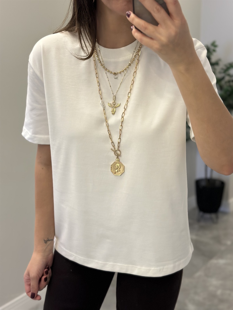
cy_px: 155
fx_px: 431
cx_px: 116
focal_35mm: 48
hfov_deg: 30.3
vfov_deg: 39.7
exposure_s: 1/50
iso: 125
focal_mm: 6.86
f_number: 1.78
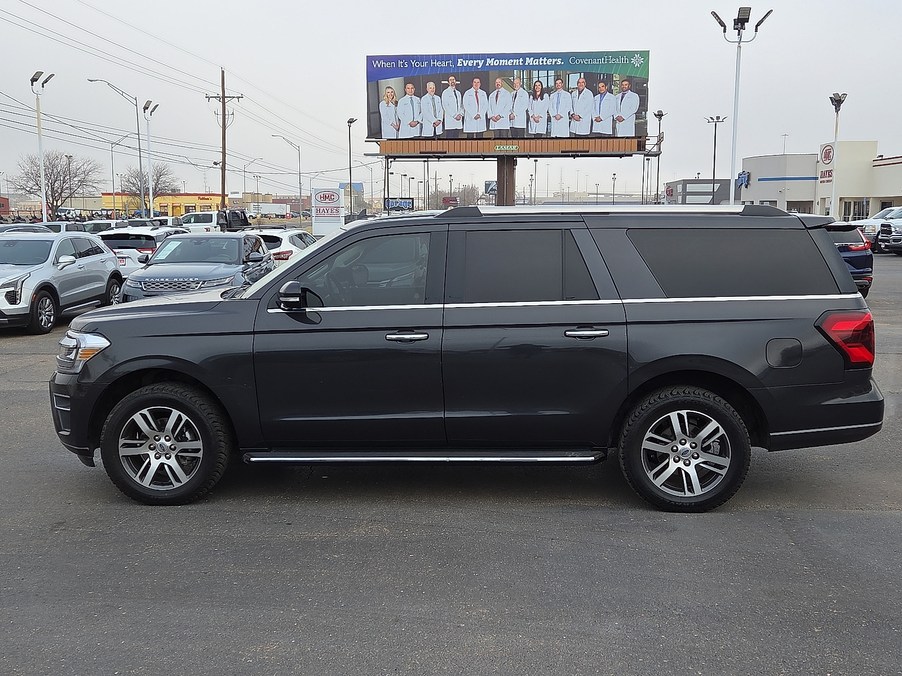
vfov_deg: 38.7
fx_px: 964
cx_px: 451
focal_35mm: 37
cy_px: 338
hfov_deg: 50.1
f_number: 1.8
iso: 76
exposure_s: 1/1000
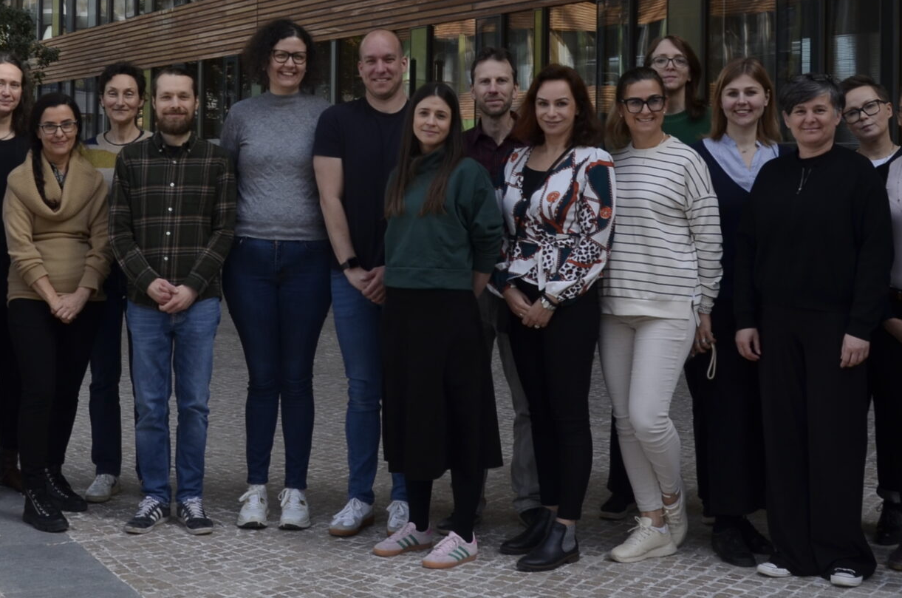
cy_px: 107
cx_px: 317
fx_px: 1652
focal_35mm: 66
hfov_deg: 30.4
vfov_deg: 20.3
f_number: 6.3
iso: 200
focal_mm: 21
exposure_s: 1/160
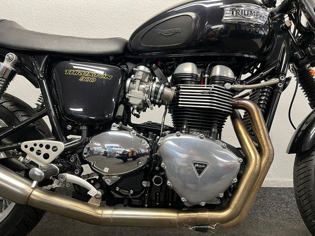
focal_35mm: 26
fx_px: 237
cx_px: 158
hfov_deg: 67.3
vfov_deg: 53.1
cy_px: 118
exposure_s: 1/50
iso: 200
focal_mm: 5.1
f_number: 1.6
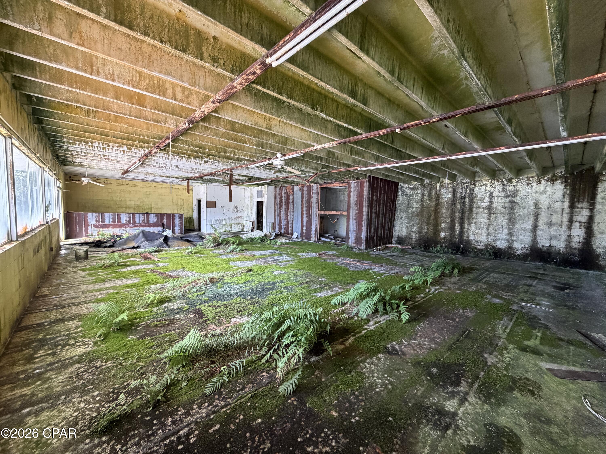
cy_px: 227
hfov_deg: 102.1
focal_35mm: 14
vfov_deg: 85.7
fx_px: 245
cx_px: 303
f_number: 2.2
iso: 320
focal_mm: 2.22
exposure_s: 1/72
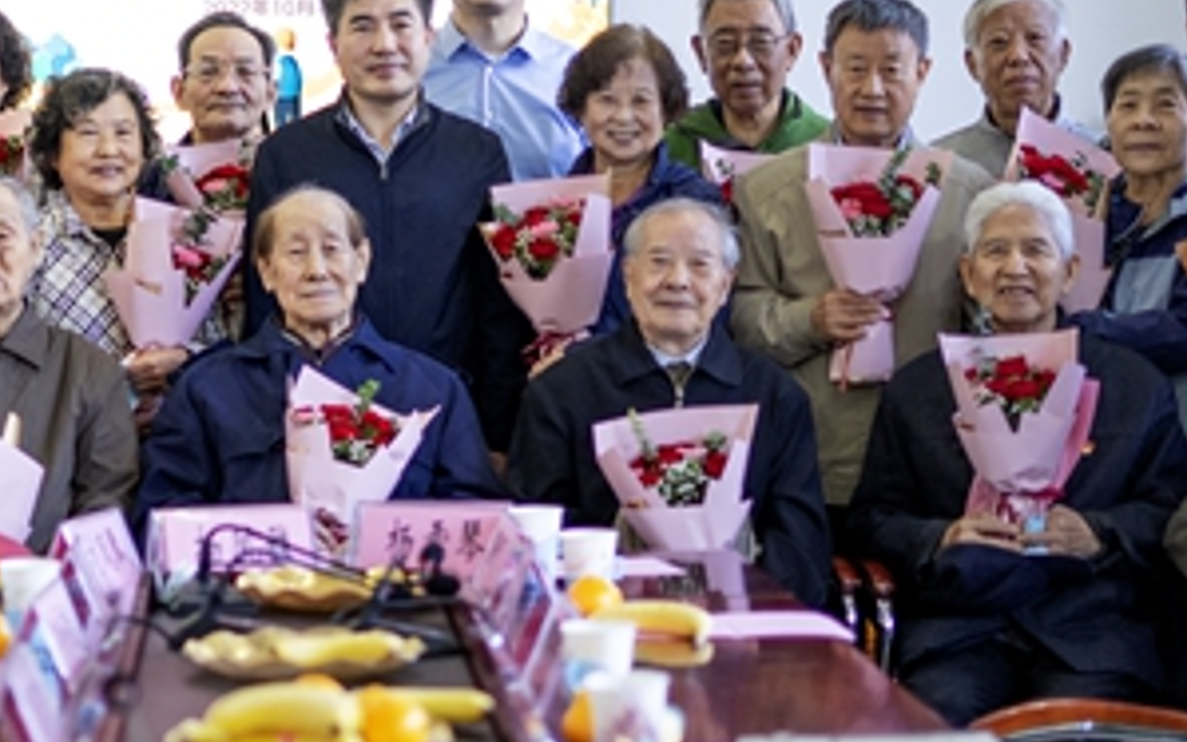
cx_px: 270
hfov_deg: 19.0
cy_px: 419
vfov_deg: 12.0
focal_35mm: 109
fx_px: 3527
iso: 1000
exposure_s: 1/350
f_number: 1.8
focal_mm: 50
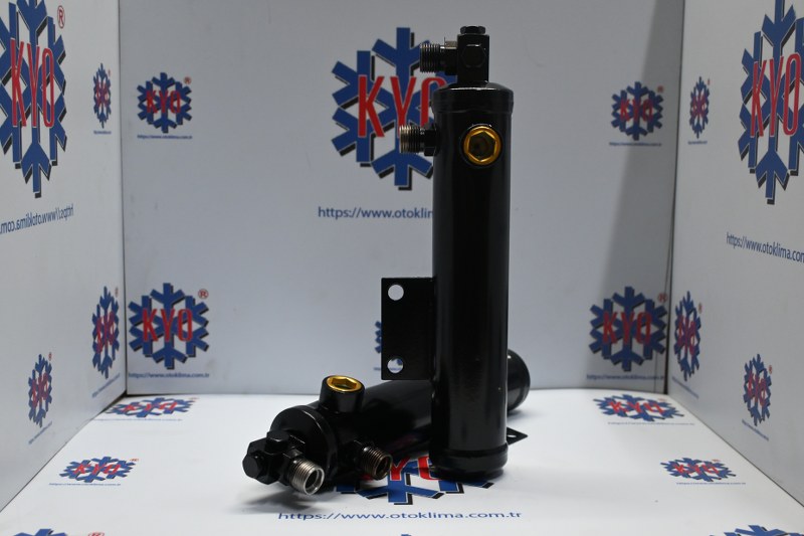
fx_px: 921
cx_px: 402
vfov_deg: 32.4
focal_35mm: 41
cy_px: 268
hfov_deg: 47.2
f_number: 4.5
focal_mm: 27.5
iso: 1100
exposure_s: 1/125
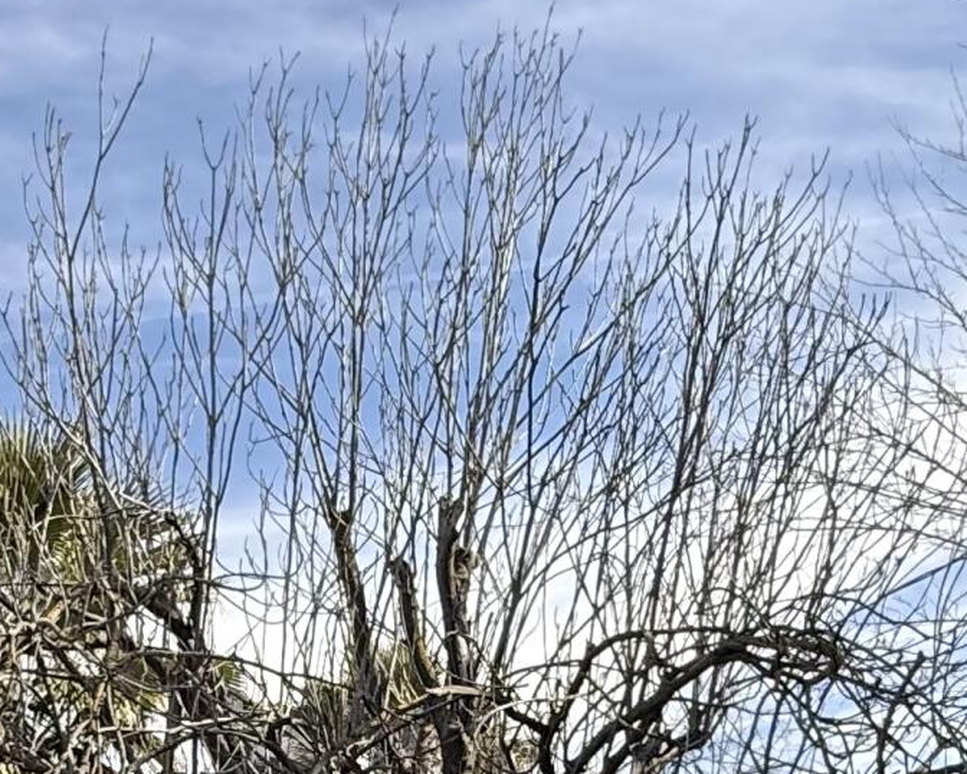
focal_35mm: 61
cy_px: 885
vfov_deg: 23.2
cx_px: 366
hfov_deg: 30.8
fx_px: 1746
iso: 50
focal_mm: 2.22
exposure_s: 1/1001
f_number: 2.2
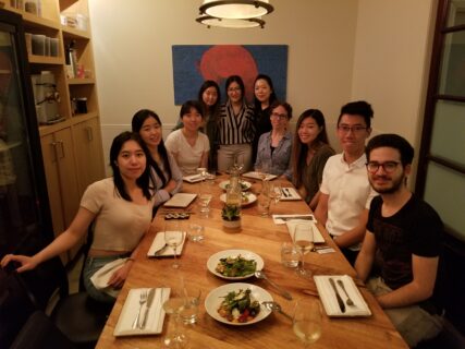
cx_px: 232
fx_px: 349
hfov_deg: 67.3
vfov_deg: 53.0
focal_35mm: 26
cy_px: 174
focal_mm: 4.25
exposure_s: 1/10
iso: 400
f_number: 1.7
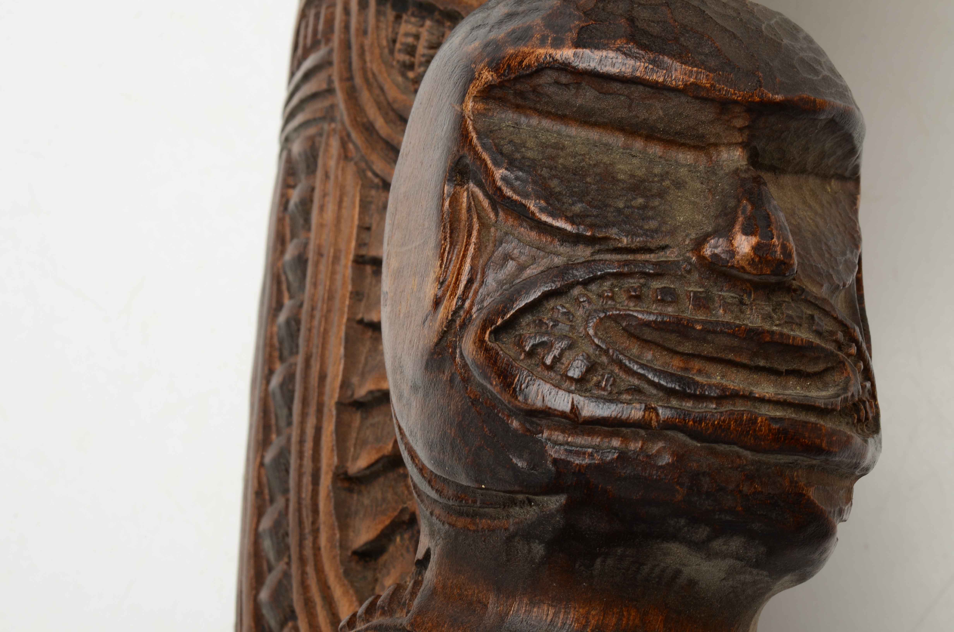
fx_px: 2182
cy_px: 316
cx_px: 477
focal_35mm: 82
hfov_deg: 24.7
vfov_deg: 16.5
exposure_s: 1/160
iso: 100
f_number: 22
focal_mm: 55
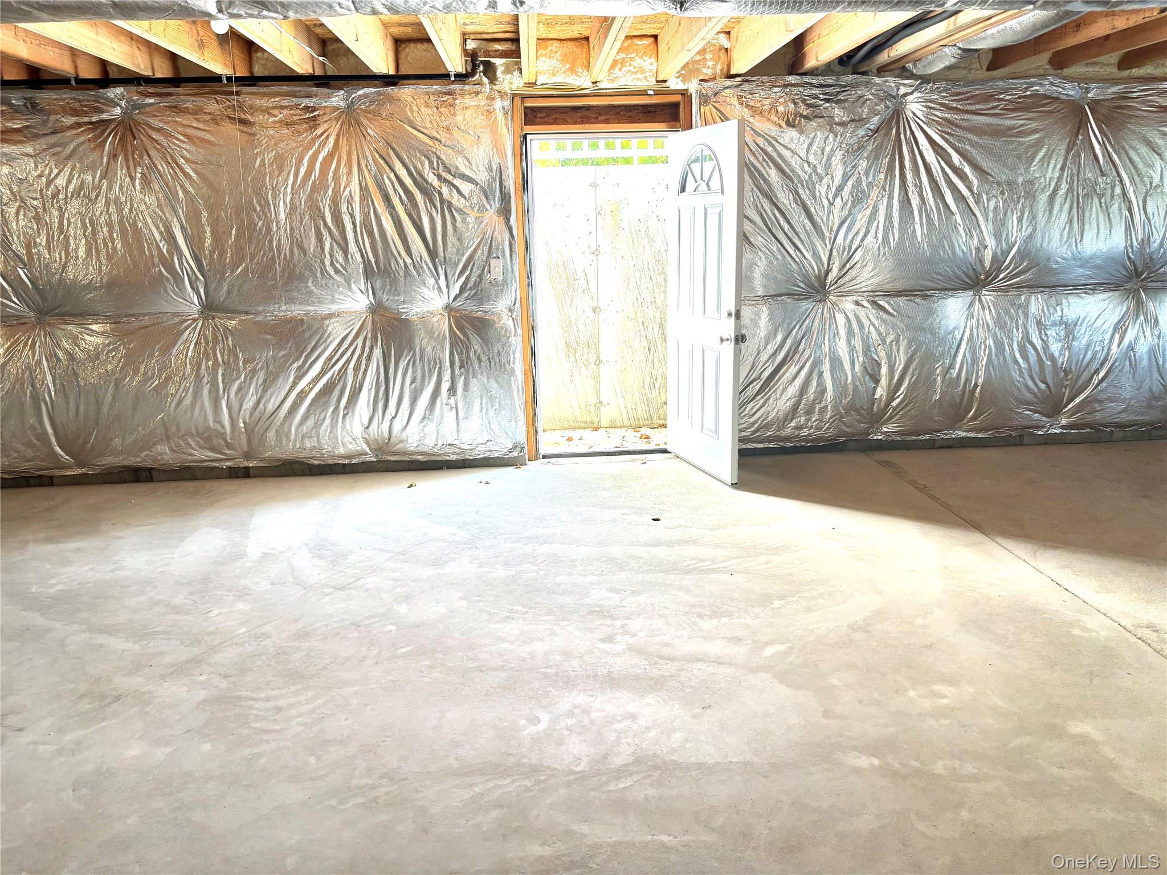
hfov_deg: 67.3
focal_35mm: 26
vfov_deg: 53.1
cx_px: 584
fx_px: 877
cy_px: 438
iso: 64
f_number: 1.6
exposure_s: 1/121
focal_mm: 5.96
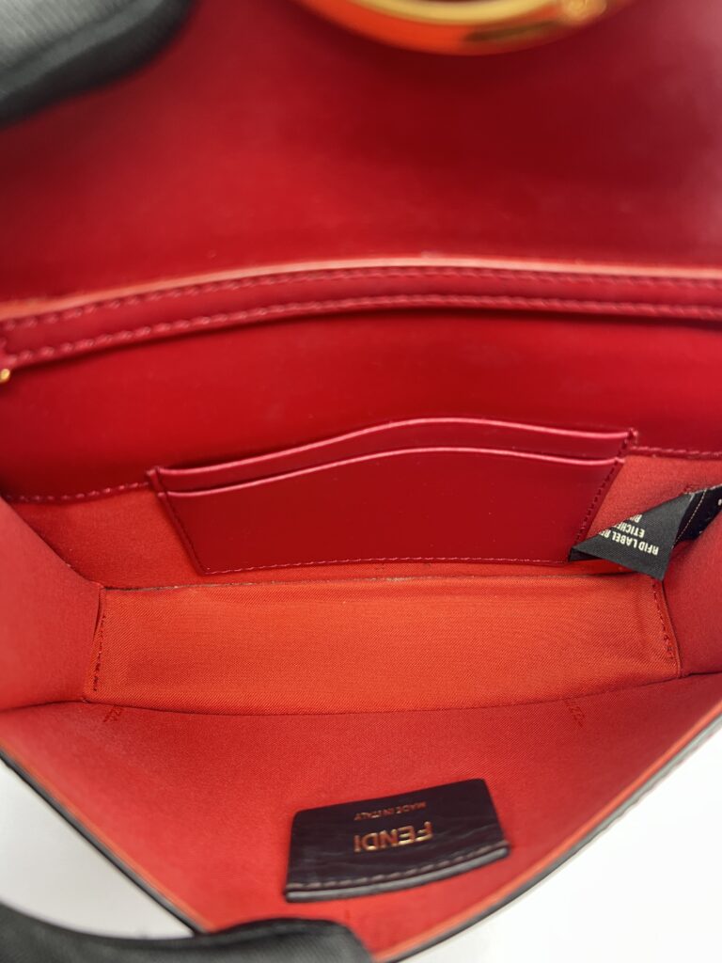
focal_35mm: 26
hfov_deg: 53.1
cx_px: 361
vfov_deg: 67.3
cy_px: 482
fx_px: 723
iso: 125
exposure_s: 1/50
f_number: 1.5
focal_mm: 5.7
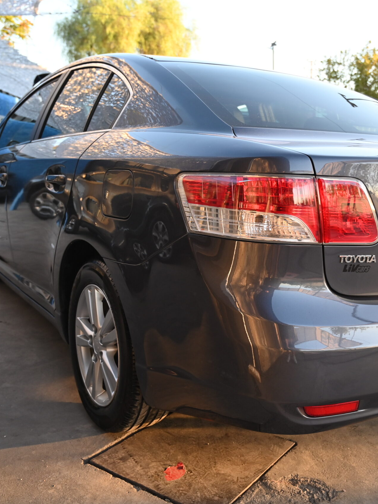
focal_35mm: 39
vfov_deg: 47.9
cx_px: 290
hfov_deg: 35.9
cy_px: 252
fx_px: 568
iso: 400
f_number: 4
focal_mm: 27
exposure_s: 1/200
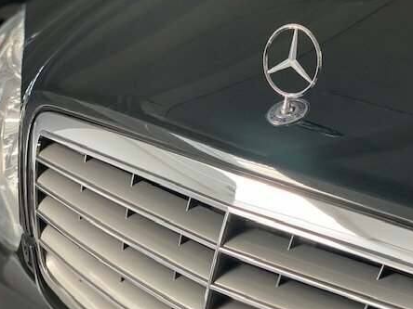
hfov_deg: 25.9
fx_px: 895
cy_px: 185
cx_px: 273
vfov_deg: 19.6
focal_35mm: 75
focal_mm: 6
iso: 125
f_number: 2.4
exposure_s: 1/104
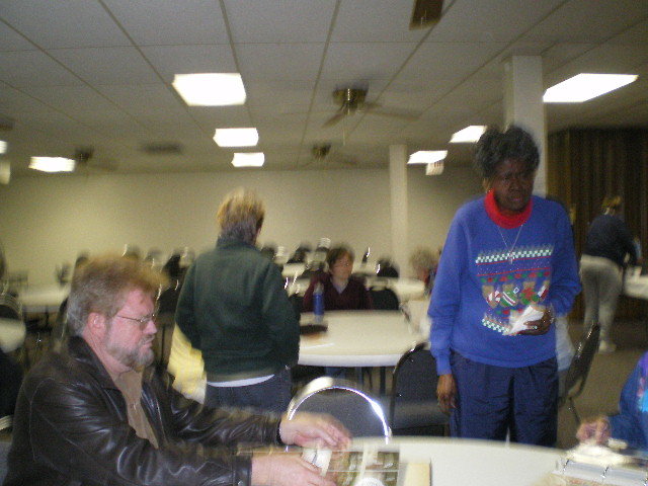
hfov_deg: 49.0
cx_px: 324
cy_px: 243
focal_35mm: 38
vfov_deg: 37.7
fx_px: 711
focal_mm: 6.3
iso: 400
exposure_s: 1/30
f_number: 3.1
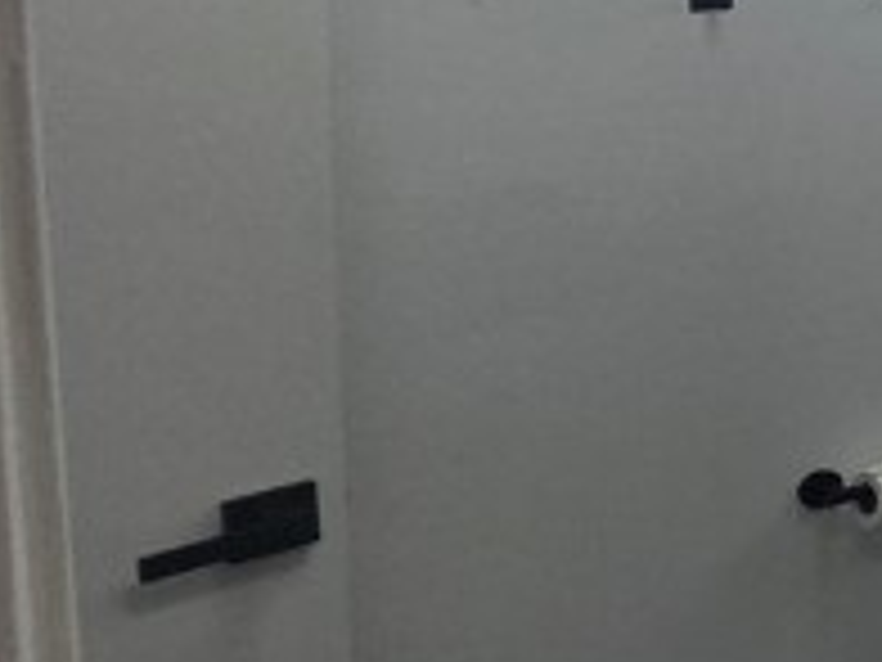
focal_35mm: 68
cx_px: 2192
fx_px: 1733
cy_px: -23
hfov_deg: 14.6
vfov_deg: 20.8
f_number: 2.2
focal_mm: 2.2
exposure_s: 1/120
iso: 64
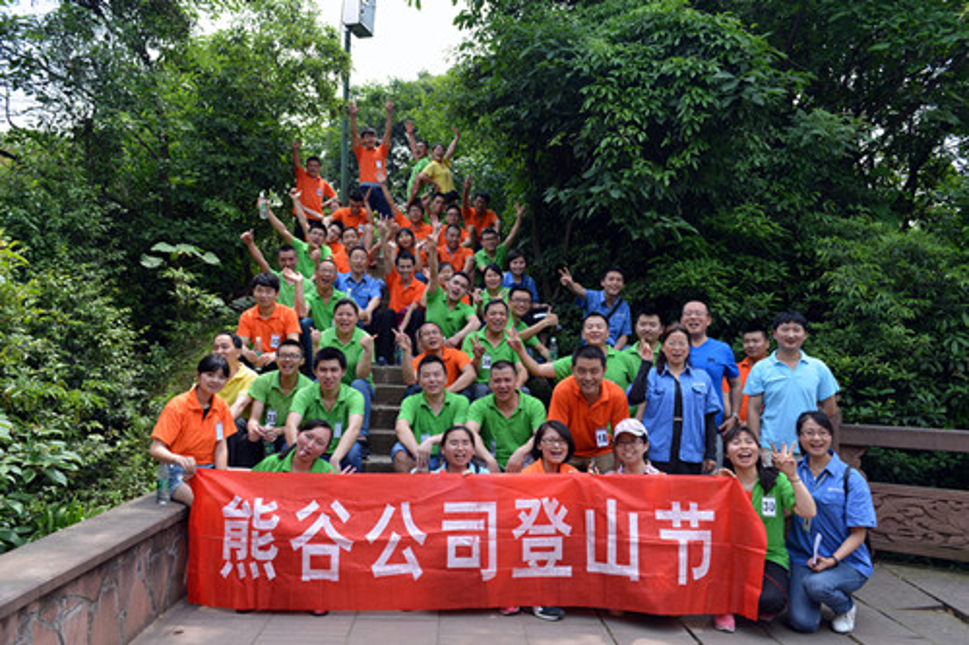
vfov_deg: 47.9
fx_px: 726
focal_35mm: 27
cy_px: 322
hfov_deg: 67.4
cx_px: 484
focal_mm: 27
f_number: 5.6
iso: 100
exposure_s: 1/200
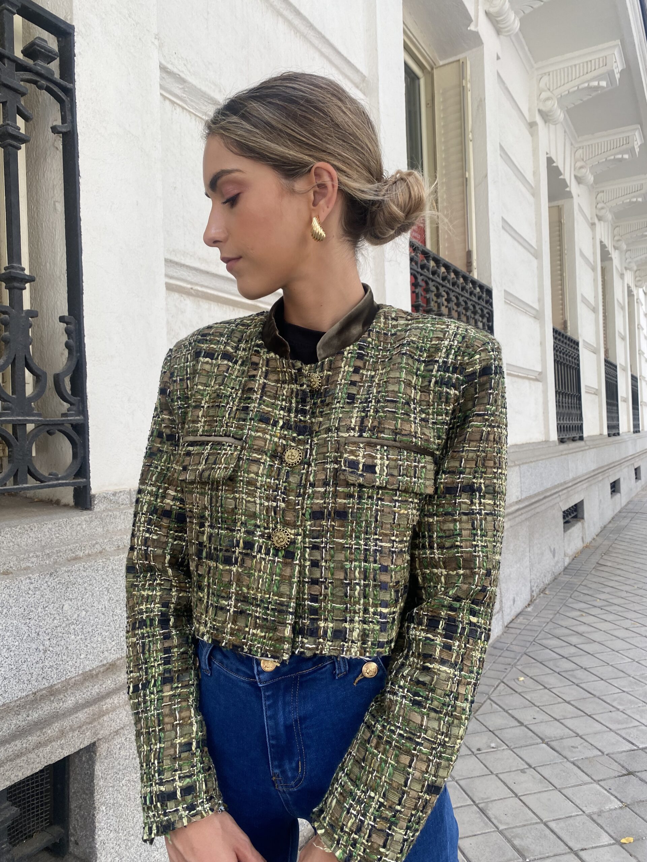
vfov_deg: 67.3
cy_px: 431
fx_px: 648
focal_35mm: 26
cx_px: 324
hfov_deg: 53.1
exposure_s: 1/376
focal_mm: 4.25
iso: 32
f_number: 1.8
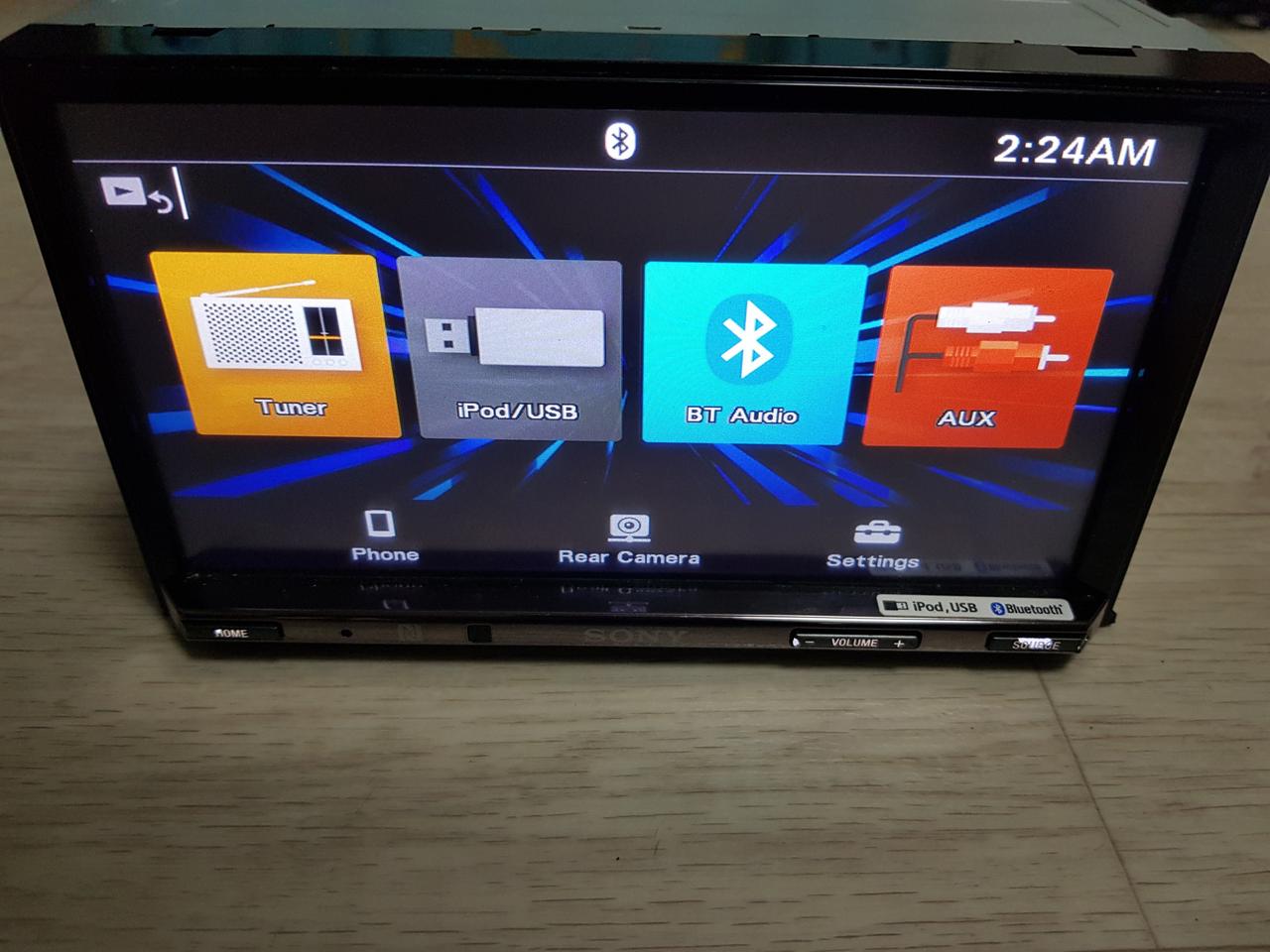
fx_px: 954
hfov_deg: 67.3
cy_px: 476
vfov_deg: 53.1
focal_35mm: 26
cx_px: 635
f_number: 1.7
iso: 125
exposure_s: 1/60
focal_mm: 4.3
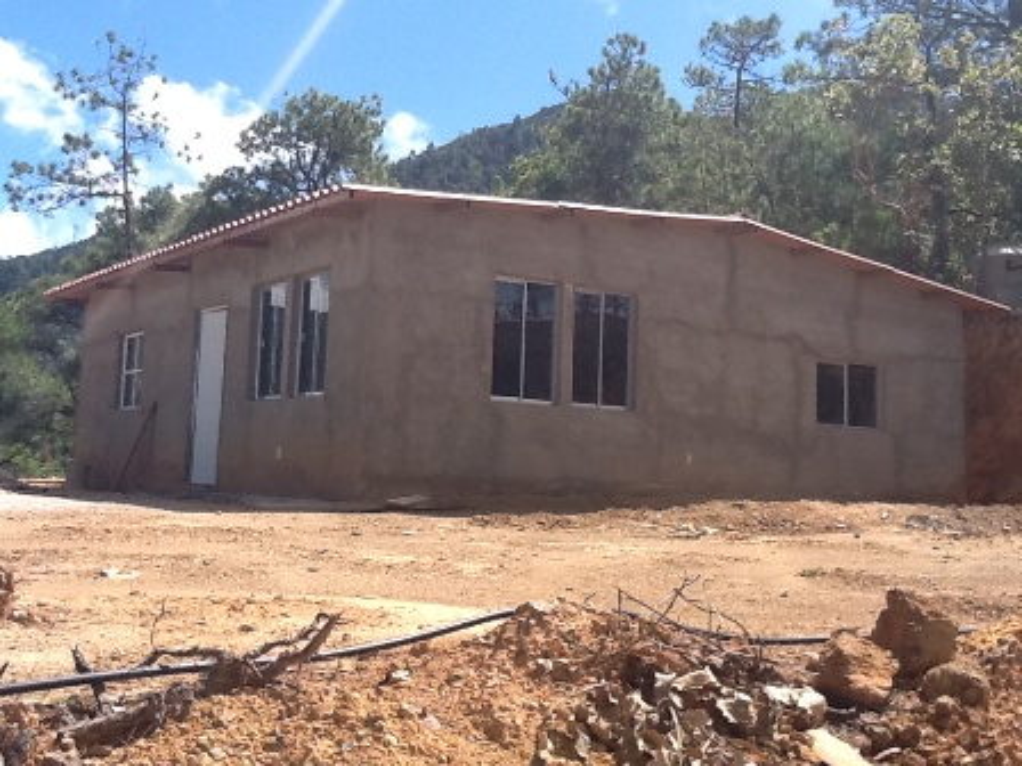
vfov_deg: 44.2
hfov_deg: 56.8
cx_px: 511
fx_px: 945
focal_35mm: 32
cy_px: 383
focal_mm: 2.03
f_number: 2.4
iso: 80
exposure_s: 1/764
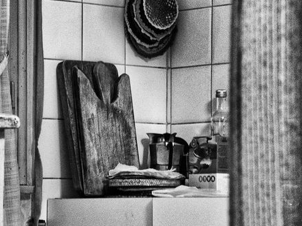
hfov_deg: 9.4
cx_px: 108
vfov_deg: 7.1
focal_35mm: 210
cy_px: 118
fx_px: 1832
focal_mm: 27.4
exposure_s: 1/3
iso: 400
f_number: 4.5
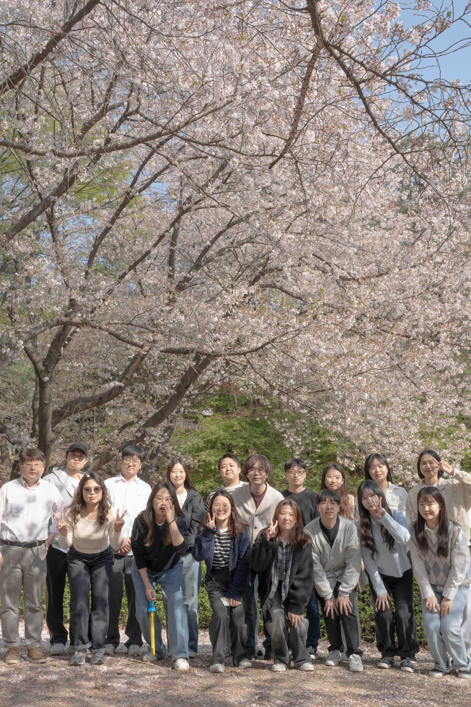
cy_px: 354
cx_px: 236
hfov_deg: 37.9
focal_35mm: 35
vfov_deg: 54.4
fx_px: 687
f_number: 11
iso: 100
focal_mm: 35
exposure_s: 1/200
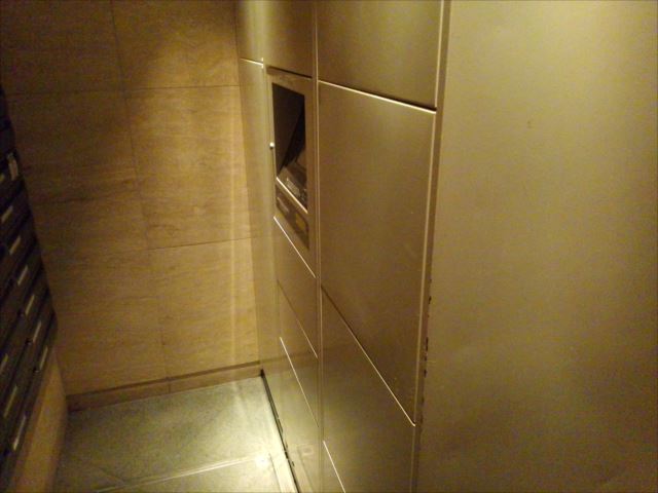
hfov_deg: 65.3
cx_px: 329
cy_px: 246
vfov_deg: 51.4
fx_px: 513
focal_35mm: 27
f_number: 2.4
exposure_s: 1/16.9
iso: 1018
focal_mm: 2.87
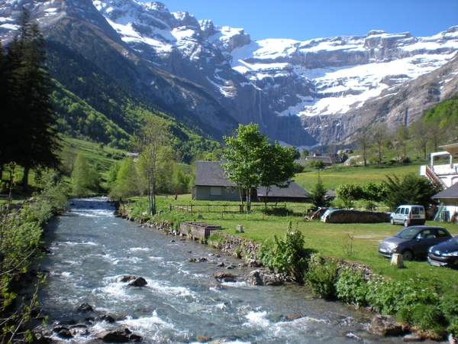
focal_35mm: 38
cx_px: 229
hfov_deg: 49.0
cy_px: 172
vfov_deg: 37.7
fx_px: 503
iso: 64
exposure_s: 1/260
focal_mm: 6.3
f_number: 4.6
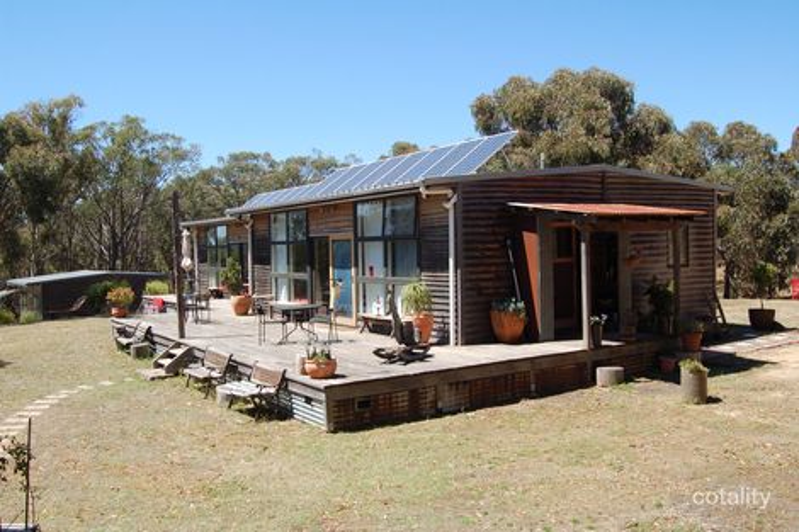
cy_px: 266
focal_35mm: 33
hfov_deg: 57.2
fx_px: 732
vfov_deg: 39.9
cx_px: 400
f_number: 8
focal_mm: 22
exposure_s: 1/250
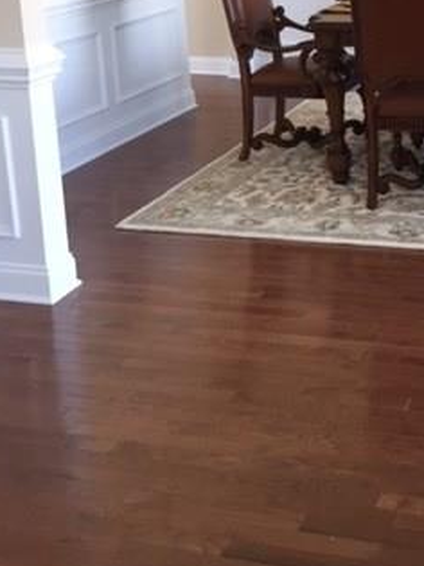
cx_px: 411
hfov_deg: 23.9
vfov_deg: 31.1
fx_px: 964
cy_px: 47
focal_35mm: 59
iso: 80
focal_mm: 4.15
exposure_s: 1/30
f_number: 2.2
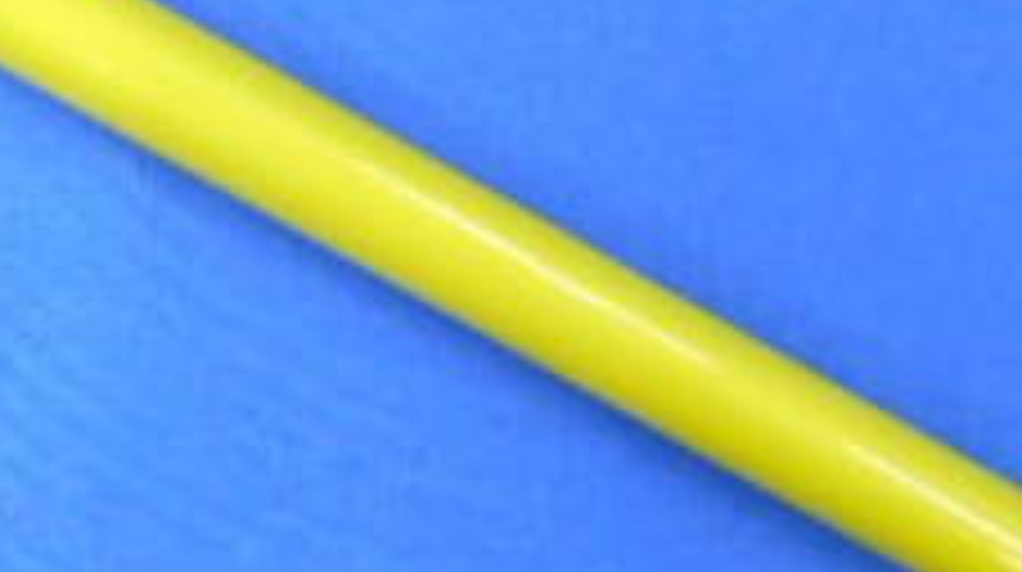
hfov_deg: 25.0
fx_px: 2165
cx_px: -59
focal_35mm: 80
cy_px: -203
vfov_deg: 14.3
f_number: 3.2
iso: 320
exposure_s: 1/30
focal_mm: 4.6
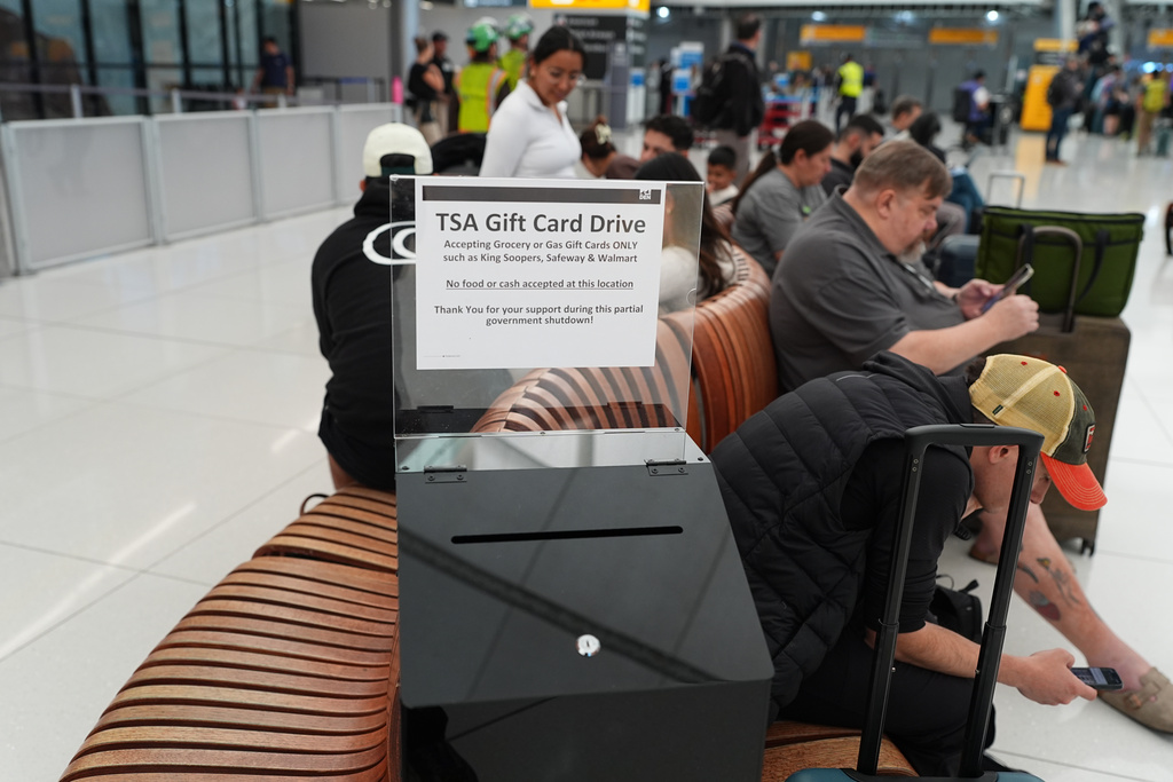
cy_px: 391
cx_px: 586
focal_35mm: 30
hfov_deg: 61.9
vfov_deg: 43.6
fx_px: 978
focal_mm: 30
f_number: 2.8
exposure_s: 1/800
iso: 1000
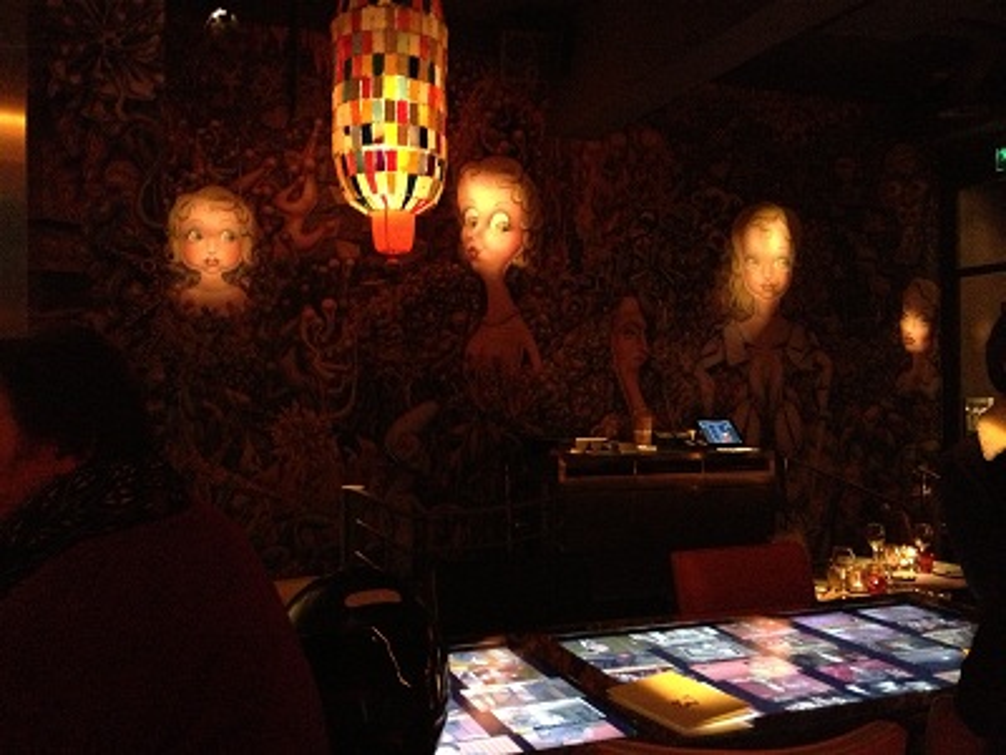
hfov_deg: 52.6
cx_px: 503
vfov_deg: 40.7
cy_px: 378
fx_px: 1017
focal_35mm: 35
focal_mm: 4.28
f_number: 2.4
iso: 800
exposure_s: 1/15
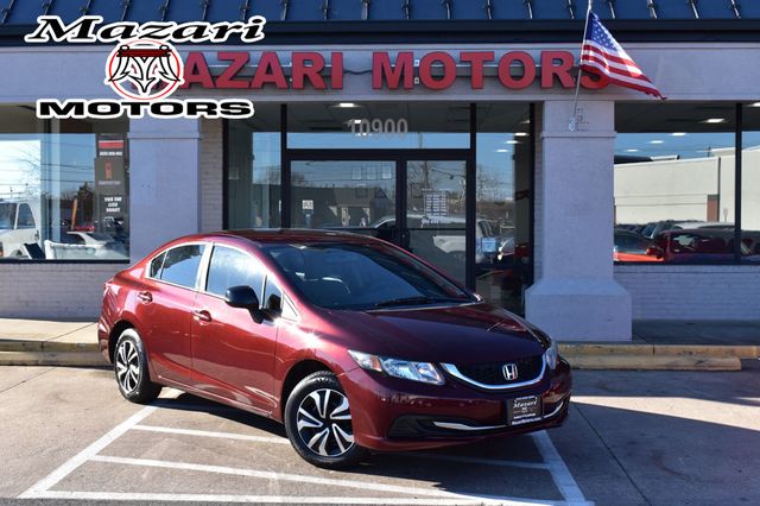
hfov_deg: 41.1
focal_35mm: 48
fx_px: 1013
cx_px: 380
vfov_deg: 28.0
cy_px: 253
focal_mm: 32
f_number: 10
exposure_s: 1/250
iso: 400
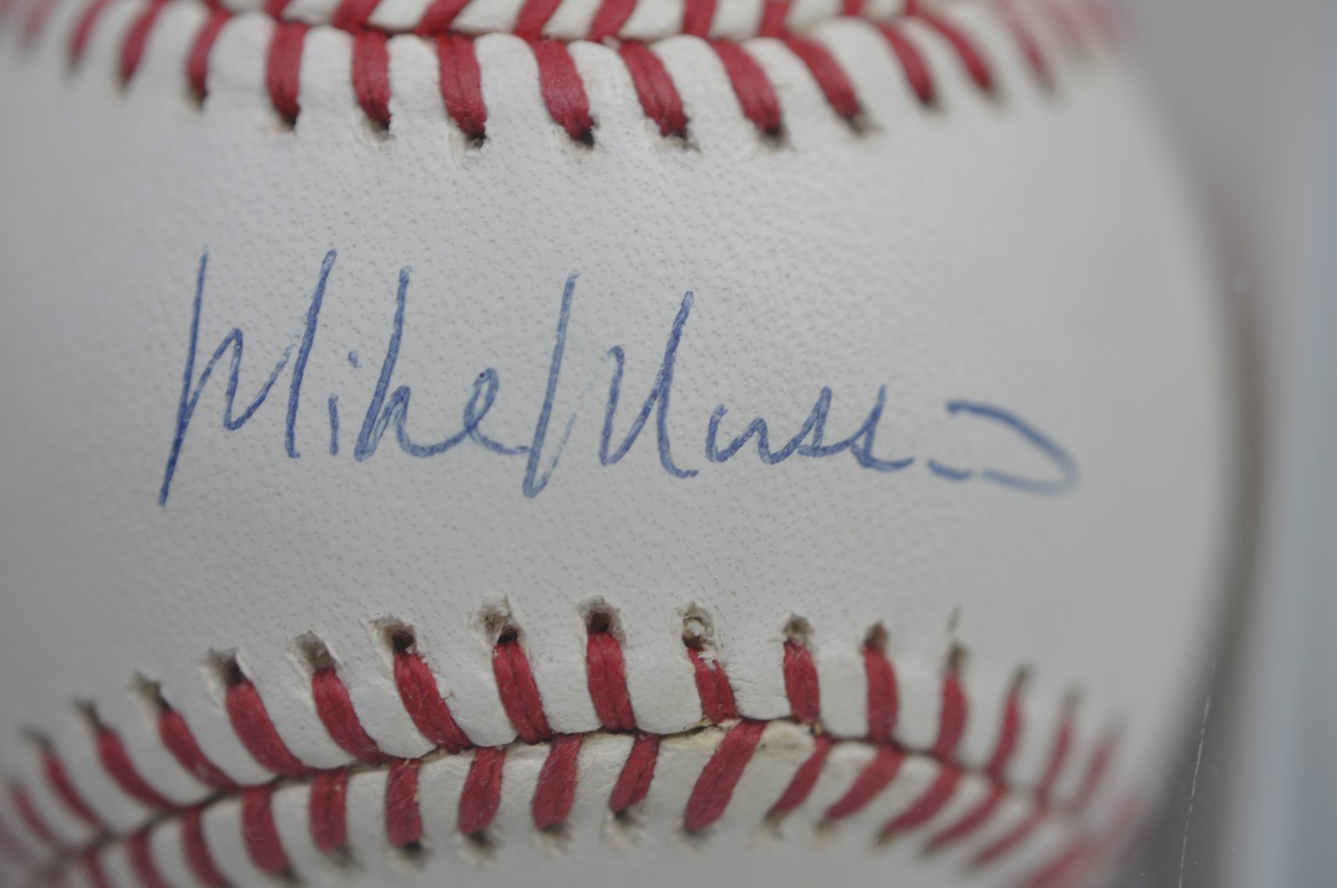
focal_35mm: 60
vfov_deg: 22.6
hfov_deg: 33.4
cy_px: 444
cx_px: 668
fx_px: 2226
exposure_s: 1/80
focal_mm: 40
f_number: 4.5
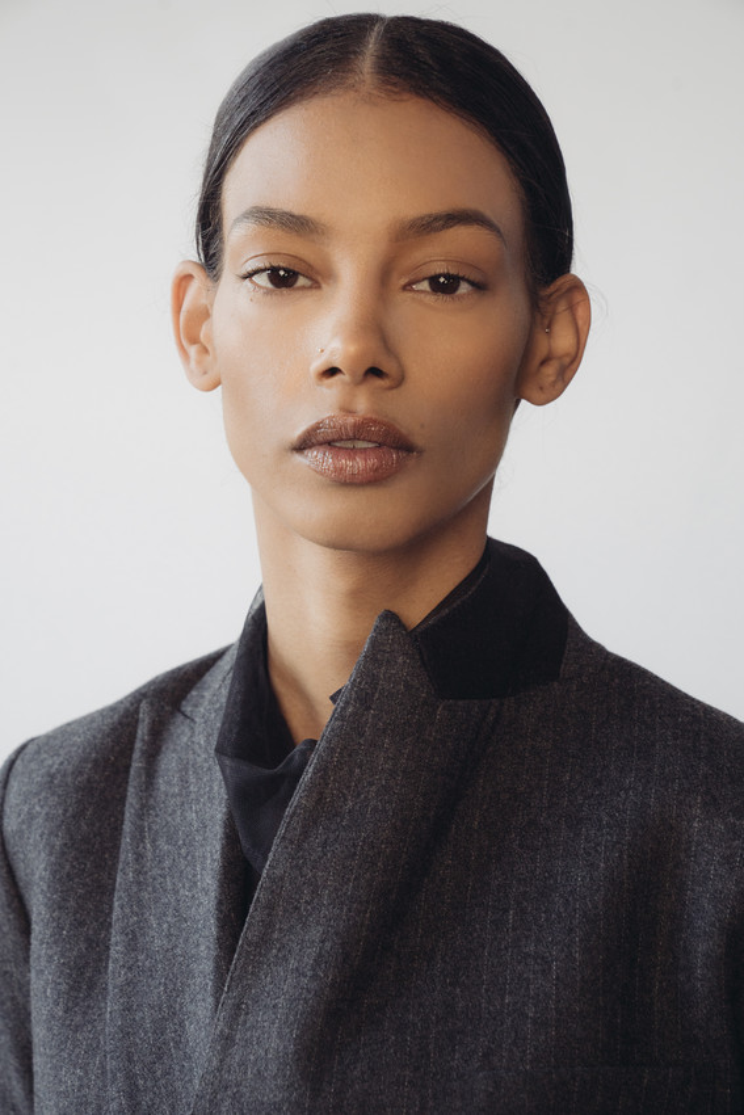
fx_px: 2138
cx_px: 372
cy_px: 558
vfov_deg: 29.2
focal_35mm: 69
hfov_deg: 19.7
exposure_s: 1/250
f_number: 6.3
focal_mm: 69
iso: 2000
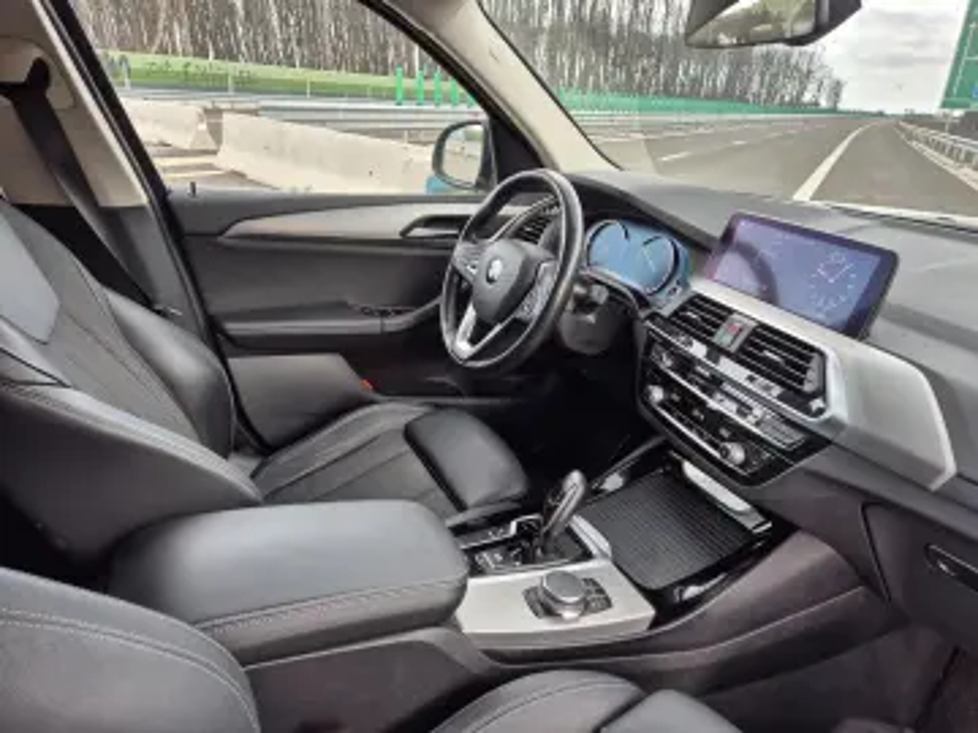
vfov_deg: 58.9
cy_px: 366
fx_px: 650
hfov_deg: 73.9
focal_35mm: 23
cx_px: 489
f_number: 1.8
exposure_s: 1/134
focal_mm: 5.4
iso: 32
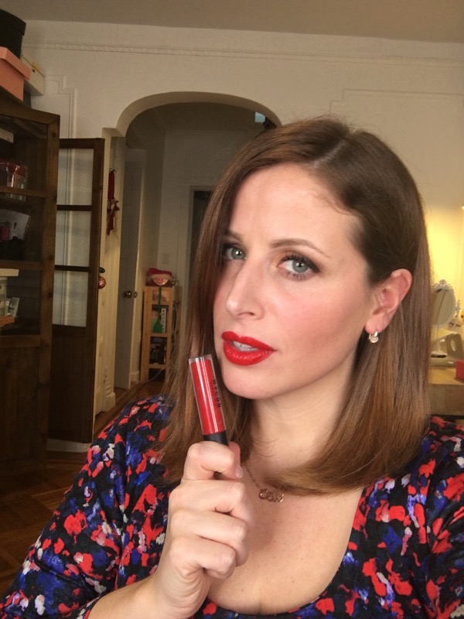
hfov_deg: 45.4
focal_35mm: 31
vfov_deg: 58.4
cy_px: 310
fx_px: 554
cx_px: 232
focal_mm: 2.65
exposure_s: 1/20
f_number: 2.2
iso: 32
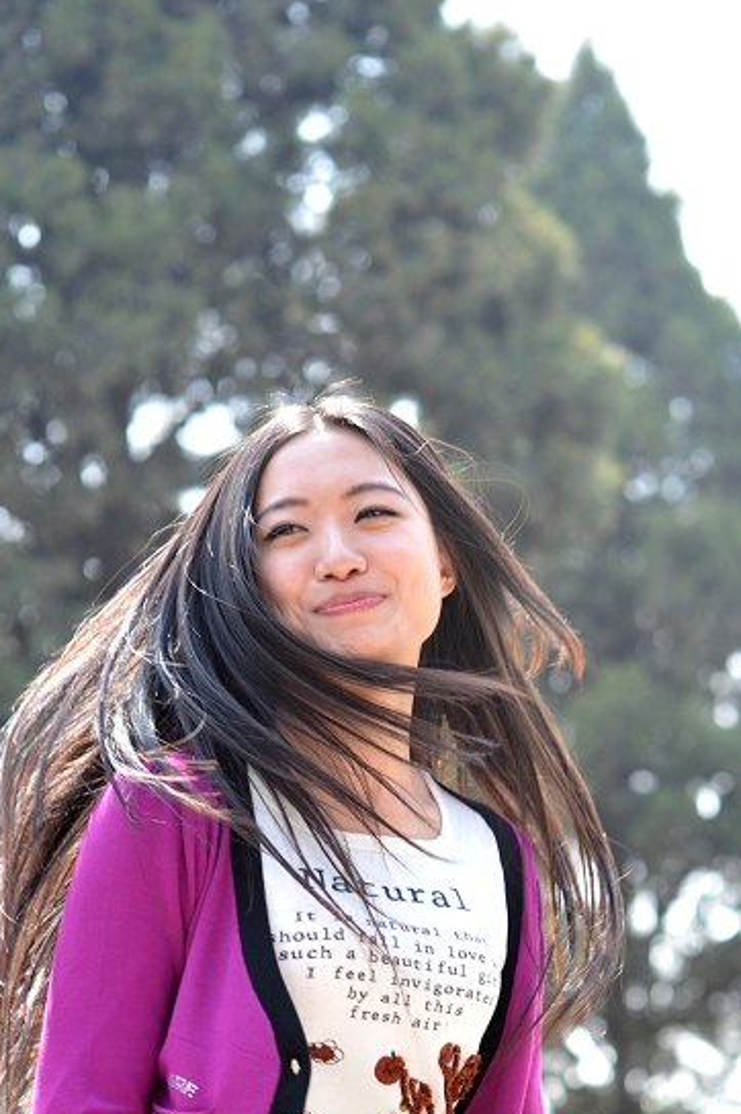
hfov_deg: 11.0
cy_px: 747
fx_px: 3864
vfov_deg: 16.4
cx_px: 364
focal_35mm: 125
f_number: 4
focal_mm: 85
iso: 800
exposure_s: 1/800
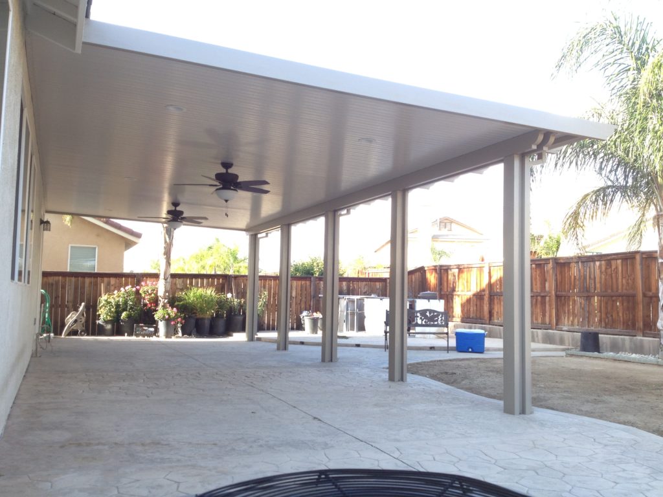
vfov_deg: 40.7
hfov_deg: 52.6
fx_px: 670
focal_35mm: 35
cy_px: 248
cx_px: 332
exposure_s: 1/143
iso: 50
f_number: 2.4
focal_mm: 4.28
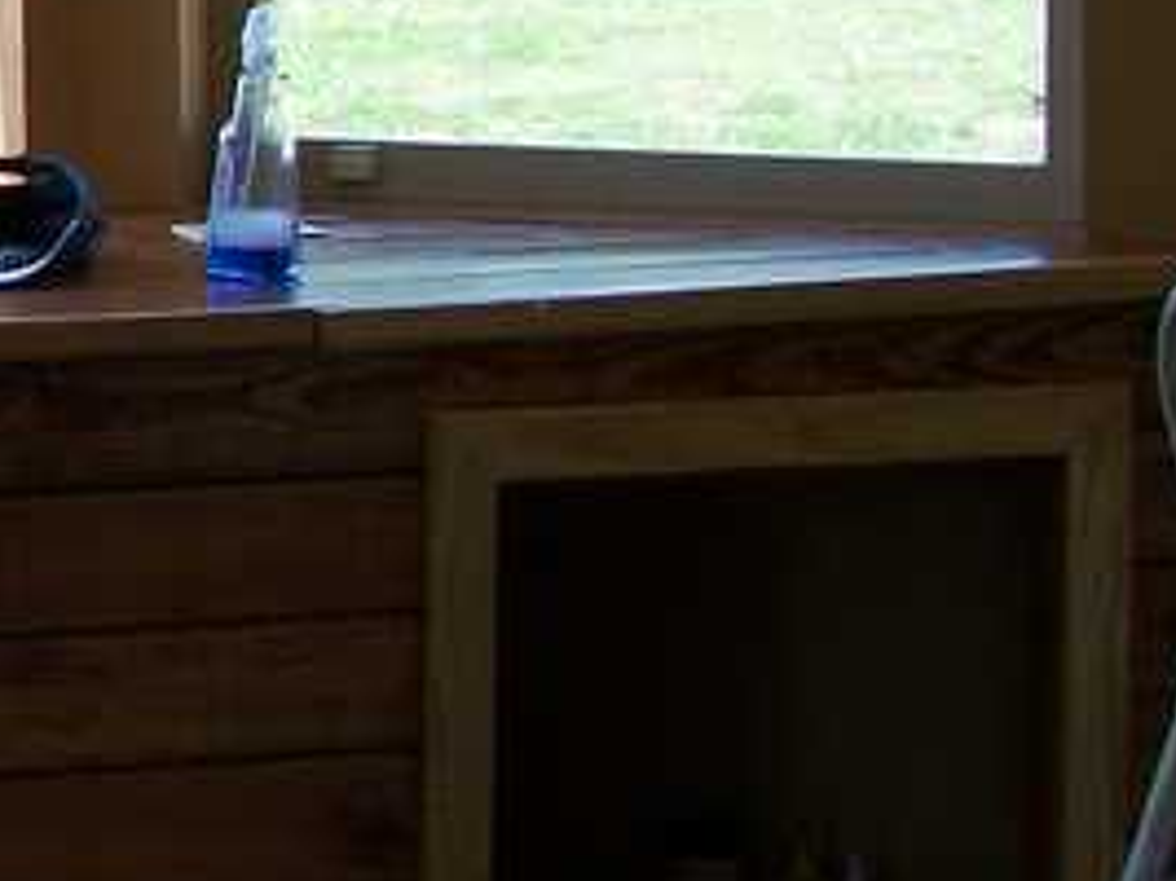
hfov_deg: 10.8
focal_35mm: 160
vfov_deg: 9.1
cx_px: -1509
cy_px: -255
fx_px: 5433
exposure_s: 1/160
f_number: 2.9
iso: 80
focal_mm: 5.7
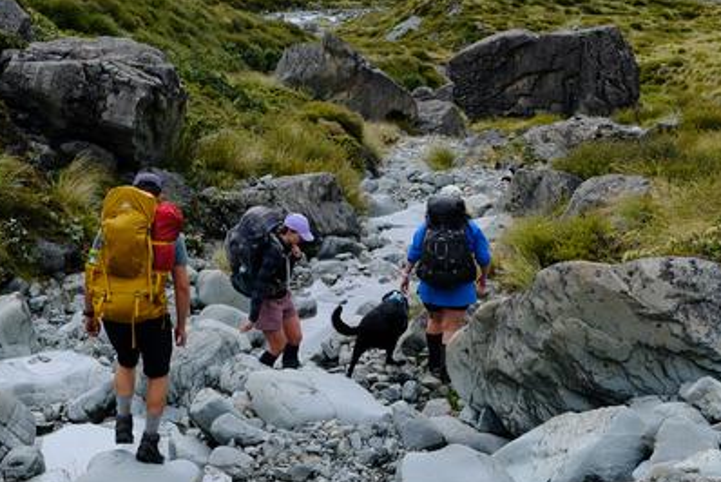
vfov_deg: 15.1
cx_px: 437
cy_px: 81
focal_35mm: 90
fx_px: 1804
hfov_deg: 22.6
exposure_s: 1/550
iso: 640
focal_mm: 23
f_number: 8
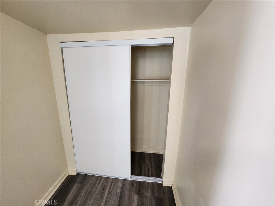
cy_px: 103
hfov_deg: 106.2
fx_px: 103
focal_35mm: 13
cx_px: 138
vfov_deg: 89.9
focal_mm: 1.7
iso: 250
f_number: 2.2
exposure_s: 1/60
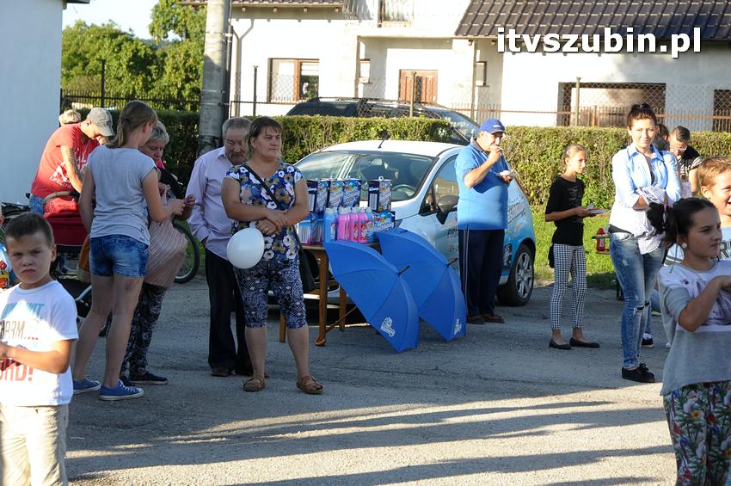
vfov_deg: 13.0
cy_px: 243
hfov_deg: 19.5
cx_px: 366
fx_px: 2130
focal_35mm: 105
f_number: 7.1
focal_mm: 70
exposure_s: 1/800
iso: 800
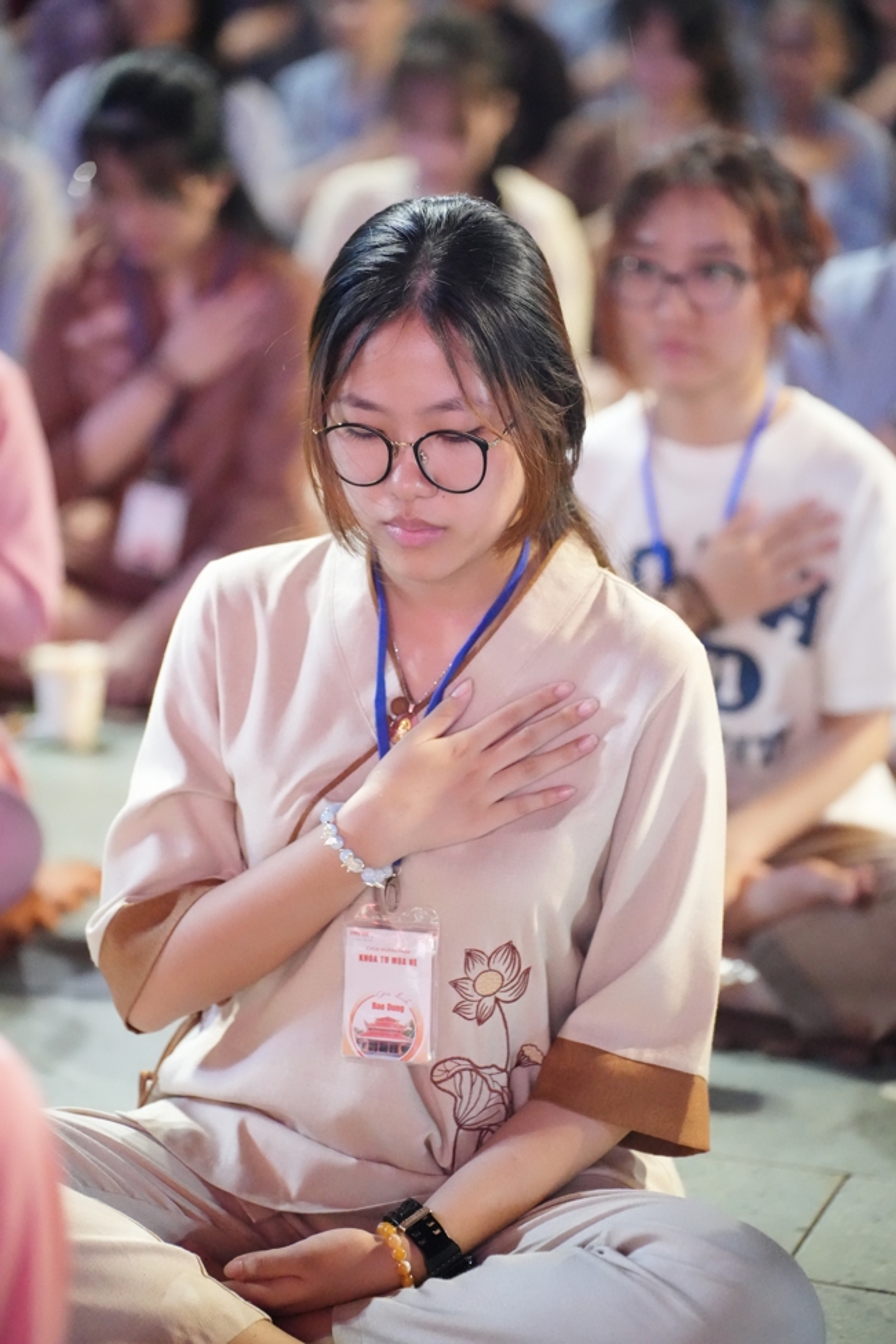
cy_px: 672
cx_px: 448
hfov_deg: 10.9
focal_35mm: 126
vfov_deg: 16.3
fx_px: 4704
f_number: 2.8
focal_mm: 126
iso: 20000
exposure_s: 1/200
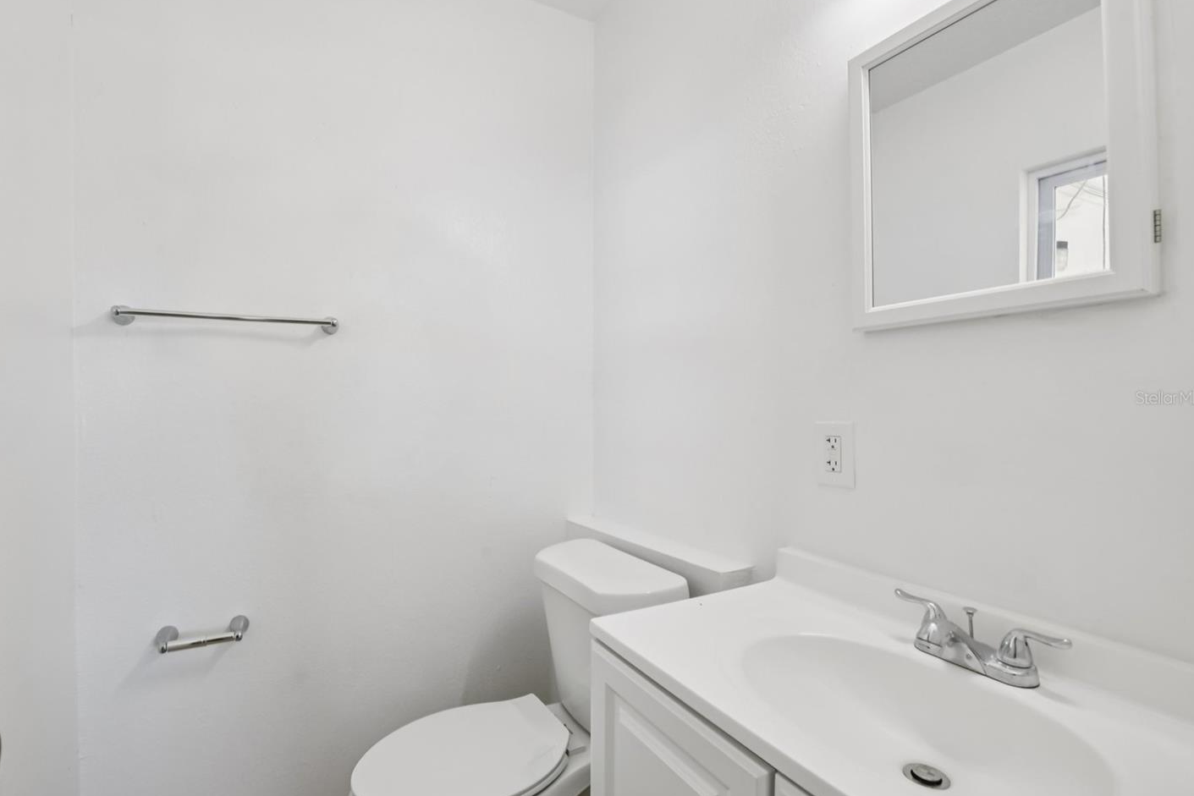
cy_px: 398
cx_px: 534
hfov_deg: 92.9
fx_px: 564
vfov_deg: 70.5
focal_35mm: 17
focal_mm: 15
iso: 400
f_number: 8
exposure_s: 1/20
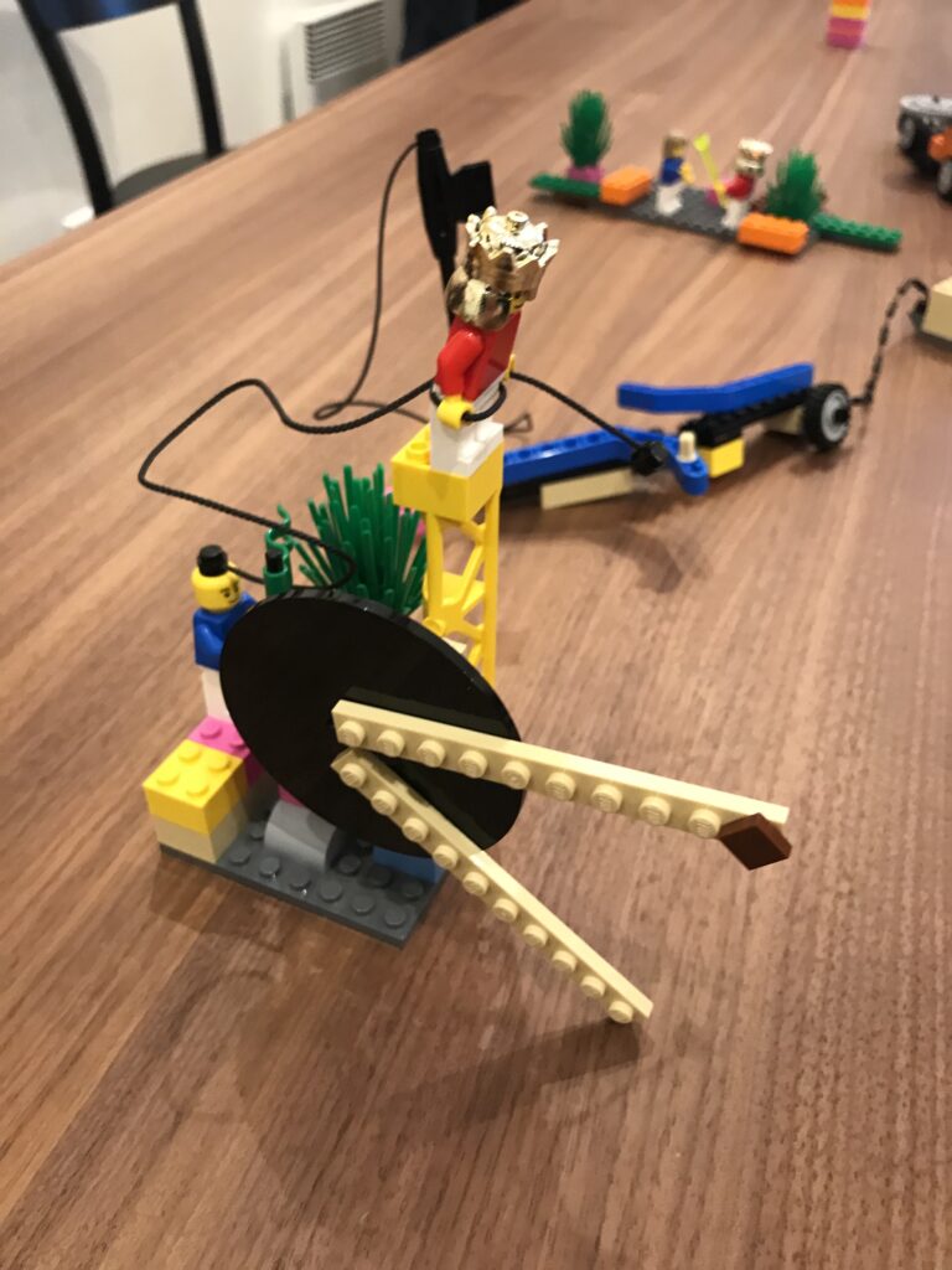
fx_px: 1027
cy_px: 635
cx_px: 476
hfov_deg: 49.7
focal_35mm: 28
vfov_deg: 63.4
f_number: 1.8
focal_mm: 3.99
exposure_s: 1/17
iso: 80
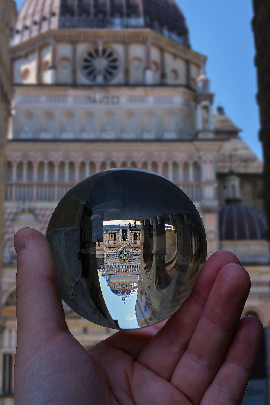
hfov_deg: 20.3
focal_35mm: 67
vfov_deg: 30.0
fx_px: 754
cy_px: 172
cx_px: 135
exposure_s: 1/300
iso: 200
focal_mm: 35
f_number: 8
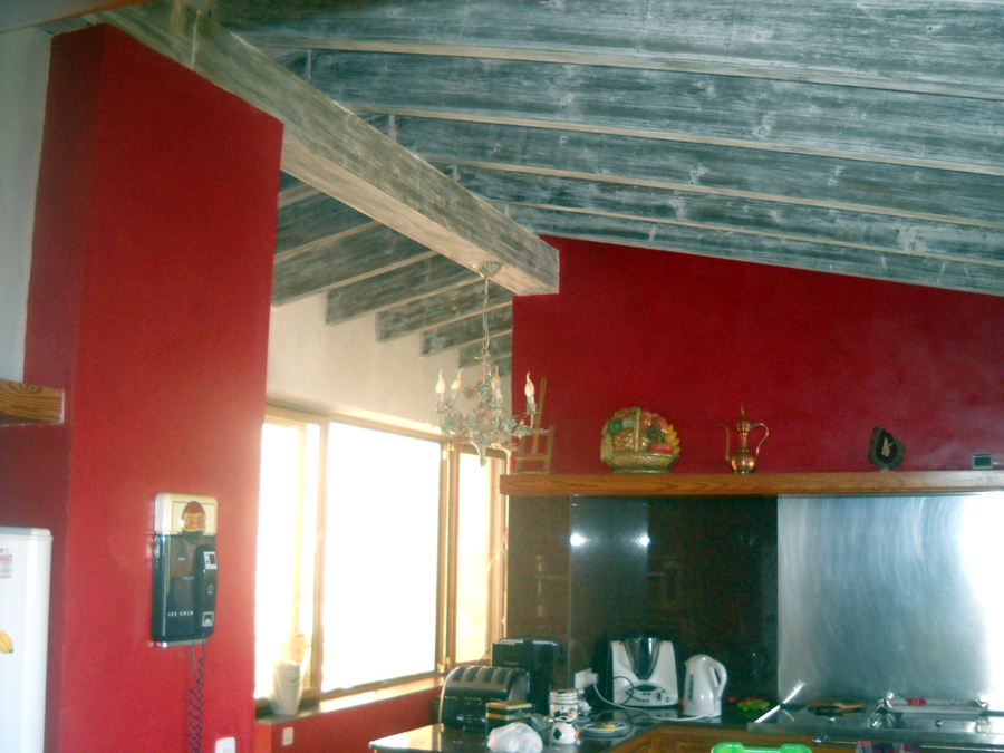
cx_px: 502
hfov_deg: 45.8
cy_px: 376
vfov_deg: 35.1
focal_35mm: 41
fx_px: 1189
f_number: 3.1
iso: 400
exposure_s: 1/30
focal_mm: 6.72
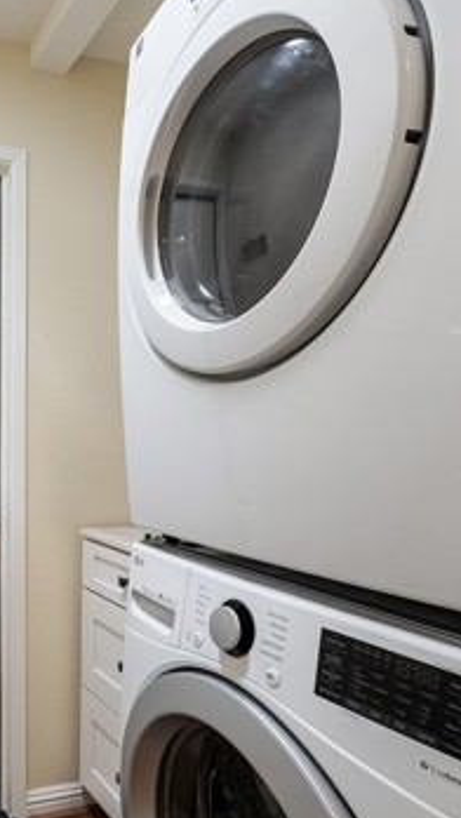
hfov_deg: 37.2
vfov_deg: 69.7
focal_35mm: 27
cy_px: 441
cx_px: -26
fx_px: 586
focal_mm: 14
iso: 100
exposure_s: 1/3
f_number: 8
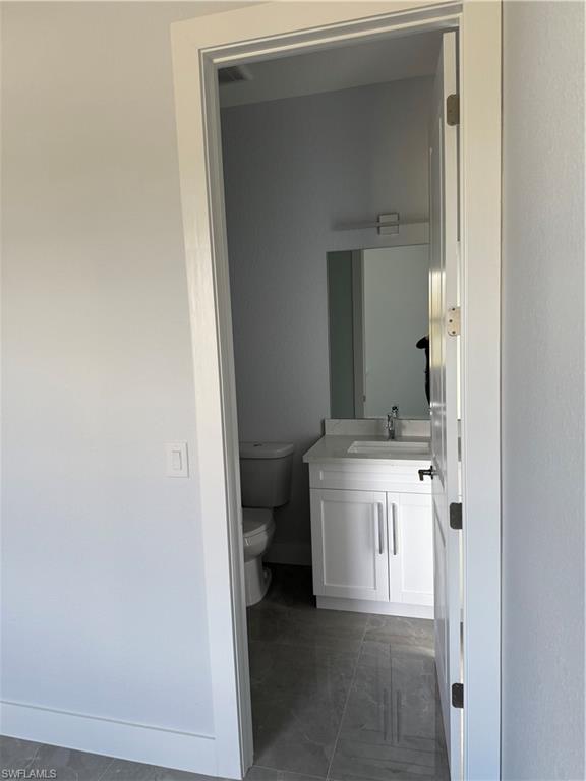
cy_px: 390
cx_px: 293
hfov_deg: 56.8
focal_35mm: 24
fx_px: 542
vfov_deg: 71.6
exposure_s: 1/121
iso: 160
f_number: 1.78
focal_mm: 6.76
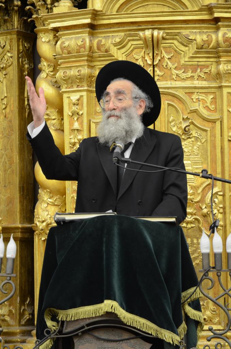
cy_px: 174
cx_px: 116
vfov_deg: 16.1
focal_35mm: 128
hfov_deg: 10.7
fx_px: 1233
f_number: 5.6
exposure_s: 1/100
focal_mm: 85
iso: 1250
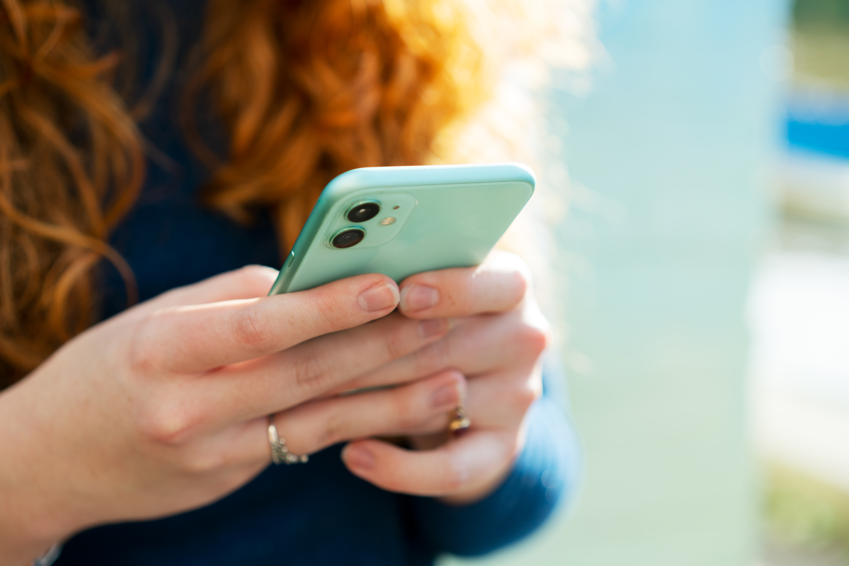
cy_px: 283
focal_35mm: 55
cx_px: 424
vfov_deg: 24.6
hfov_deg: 36.2
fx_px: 1297
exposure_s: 1/320
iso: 100
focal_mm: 55
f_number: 3.2
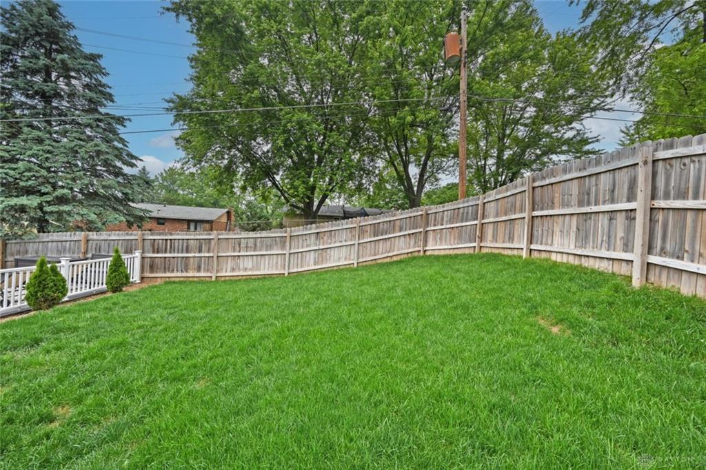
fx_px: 274
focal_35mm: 14
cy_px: 235
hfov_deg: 104.3
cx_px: 353
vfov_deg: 81.2
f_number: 13
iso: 280
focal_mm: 14
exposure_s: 1/125
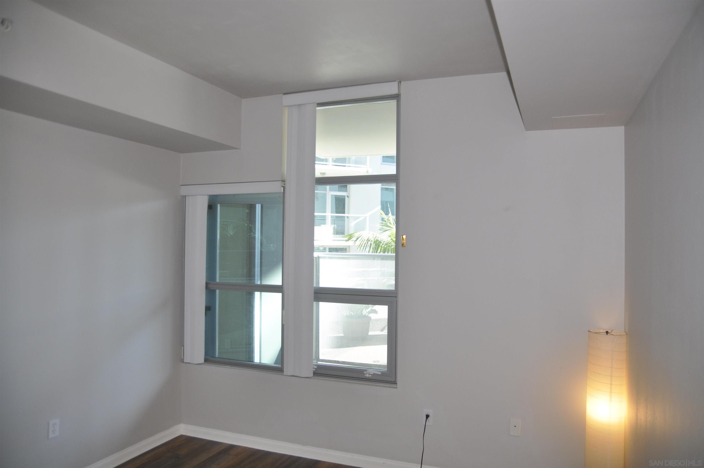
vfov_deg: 50.3
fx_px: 498
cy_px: 234
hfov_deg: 70.5
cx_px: 352
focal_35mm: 26
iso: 450
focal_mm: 17
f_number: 2.8
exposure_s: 1/125
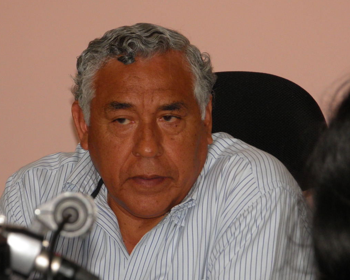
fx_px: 2590
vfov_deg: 6.2
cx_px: 149
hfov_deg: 7.7
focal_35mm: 250
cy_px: 150
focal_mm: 36.7
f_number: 4.1
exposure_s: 1/160
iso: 125
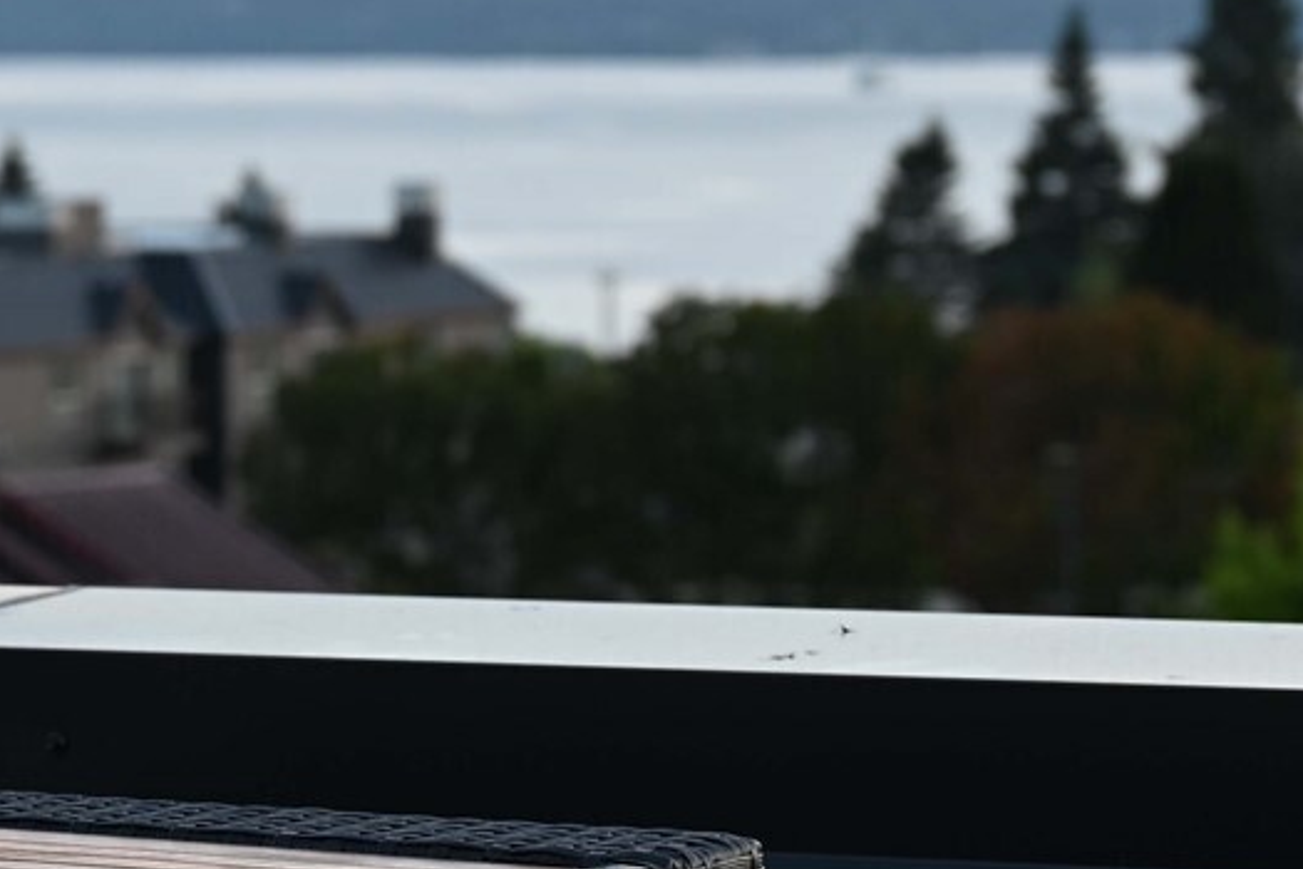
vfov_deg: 5.7
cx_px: -360
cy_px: 427
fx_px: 8650
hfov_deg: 8.5
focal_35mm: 239
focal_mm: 74
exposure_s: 1/125
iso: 560
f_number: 6
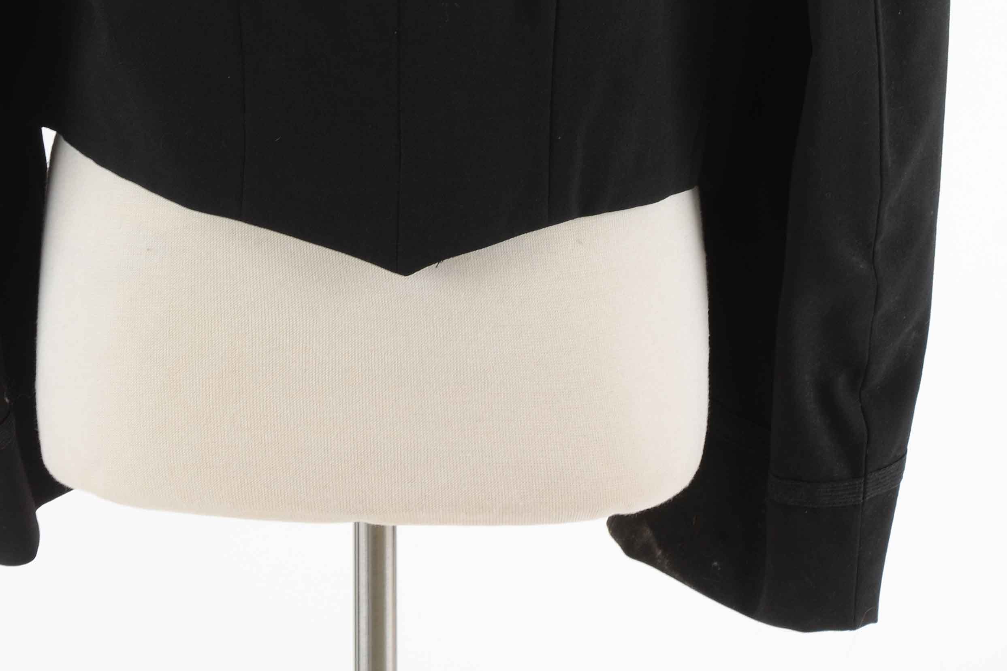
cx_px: 356
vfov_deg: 7.4
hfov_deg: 11.2
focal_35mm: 184
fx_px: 5146
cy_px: -288
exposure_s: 1/160
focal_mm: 62
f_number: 9
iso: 200
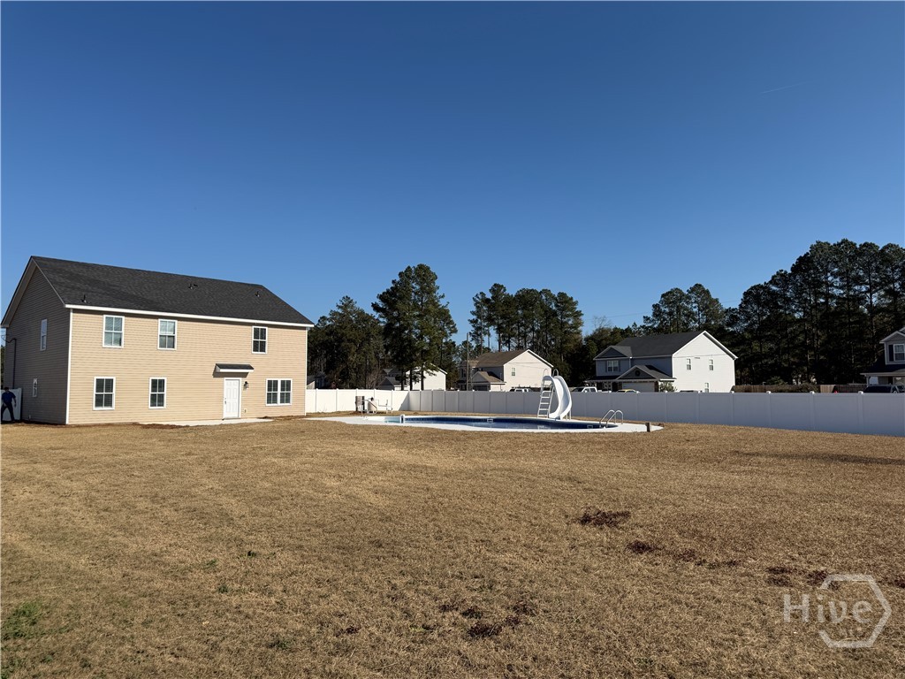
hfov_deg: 71.6
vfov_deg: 56.8
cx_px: 452
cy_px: 340
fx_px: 627
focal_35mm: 24
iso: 80
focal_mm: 6.76
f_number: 1.78
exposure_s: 1/6711
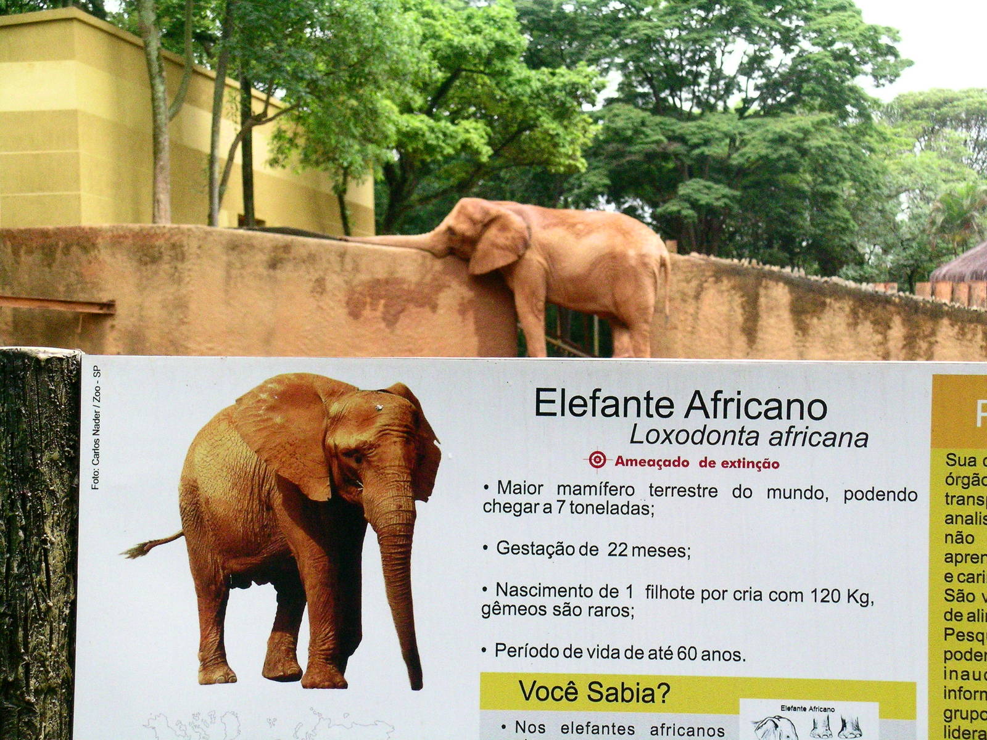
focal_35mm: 80
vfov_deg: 18.4
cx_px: 494
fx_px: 2281
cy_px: 370
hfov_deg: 24.4
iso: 400
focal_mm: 16.7
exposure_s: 1/458
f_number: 5.2
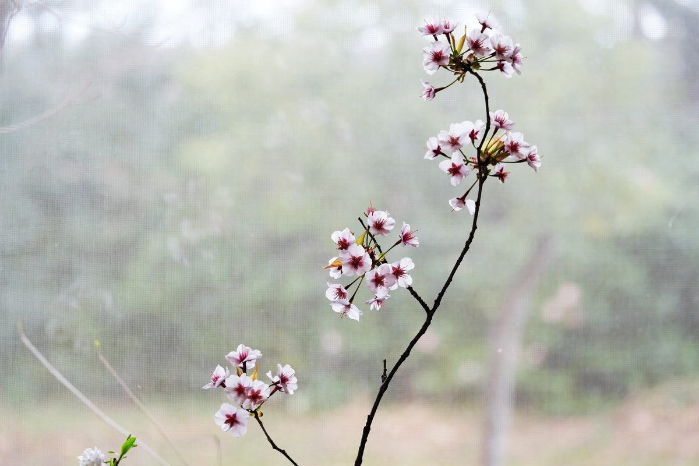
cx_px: 350
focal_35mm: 152
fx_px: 2951
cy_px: 233
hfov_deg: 13.5
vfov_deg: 9.0
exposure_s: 1/80
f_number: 5.4
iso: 500
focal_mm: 101.2
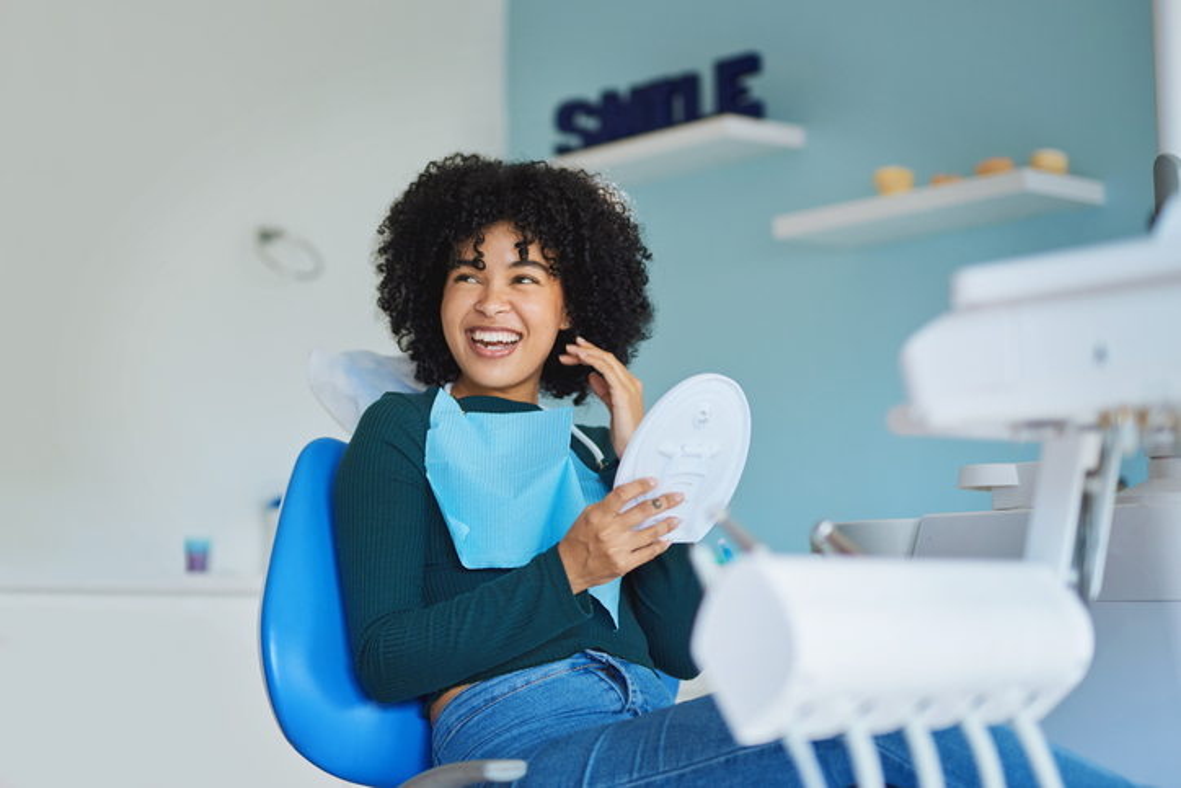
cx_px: 590
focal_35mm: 50
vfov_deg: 27.0
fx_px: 1640
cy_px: 394
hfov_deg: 39.6
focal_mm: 50
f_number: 1.8
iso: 200
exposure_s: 1/200
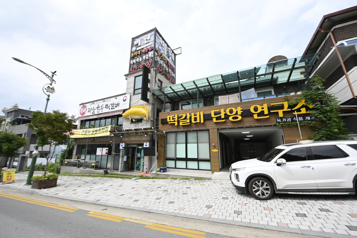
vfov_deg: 81.1
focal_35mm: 14
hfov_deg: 104.3
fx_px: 139
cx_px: 178
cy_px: 119
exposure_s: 1/60
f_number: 18
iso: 200
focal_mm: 14
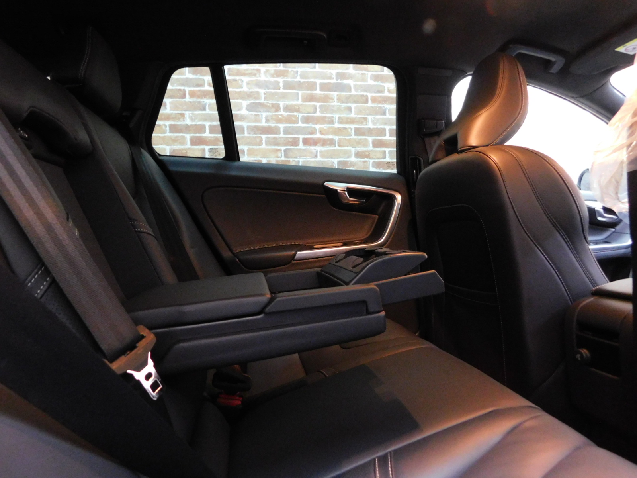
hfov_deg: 73.9
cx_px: 318
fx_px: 423
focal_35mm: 23
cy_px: 239
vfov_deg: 58.9
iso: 800
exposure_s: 1/6
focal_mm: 4
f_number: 3
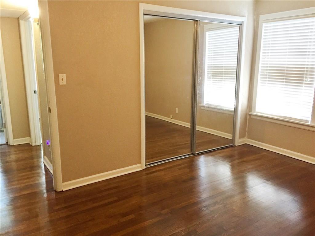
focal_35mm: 29
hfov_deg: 61.7
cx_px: 158
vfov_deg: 48.2
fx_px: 264
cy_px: 118
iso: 200
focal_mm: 4.15
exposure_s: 1/30
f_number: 2.2
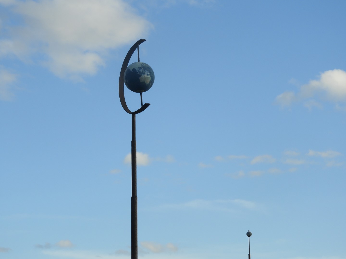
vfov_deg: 11.9
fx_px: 1249
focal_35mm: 125
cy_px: 130
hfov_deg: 15.8
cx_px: 173
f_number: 5
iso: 100
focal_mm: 22.4
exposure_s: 1/400
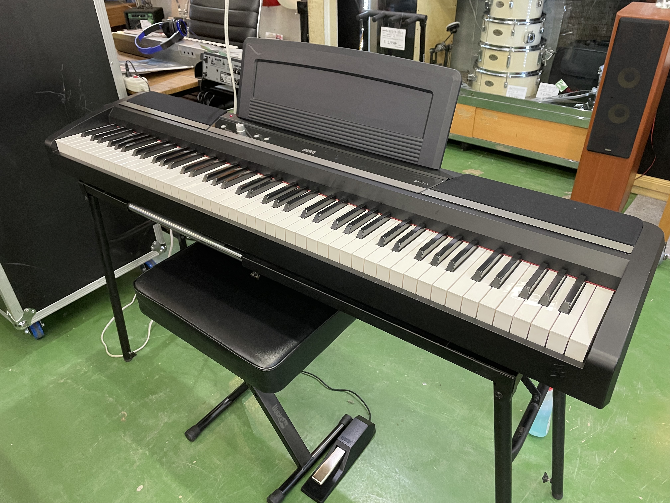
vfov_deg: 53.1
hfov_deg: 67.3
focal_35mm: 26
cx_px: 335
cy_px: 252
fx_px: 503
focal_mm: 4.2
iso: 200
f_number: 1.6
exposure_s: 1/50
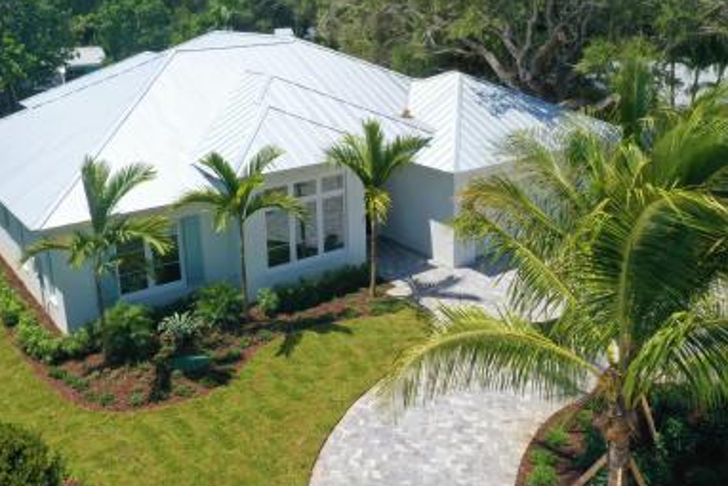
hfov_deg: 56.9
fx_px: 668
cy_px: 208
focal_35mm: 33
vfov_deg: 39.9
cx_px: 303
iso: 100
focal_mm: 10.26
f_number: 11
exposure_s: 1/120
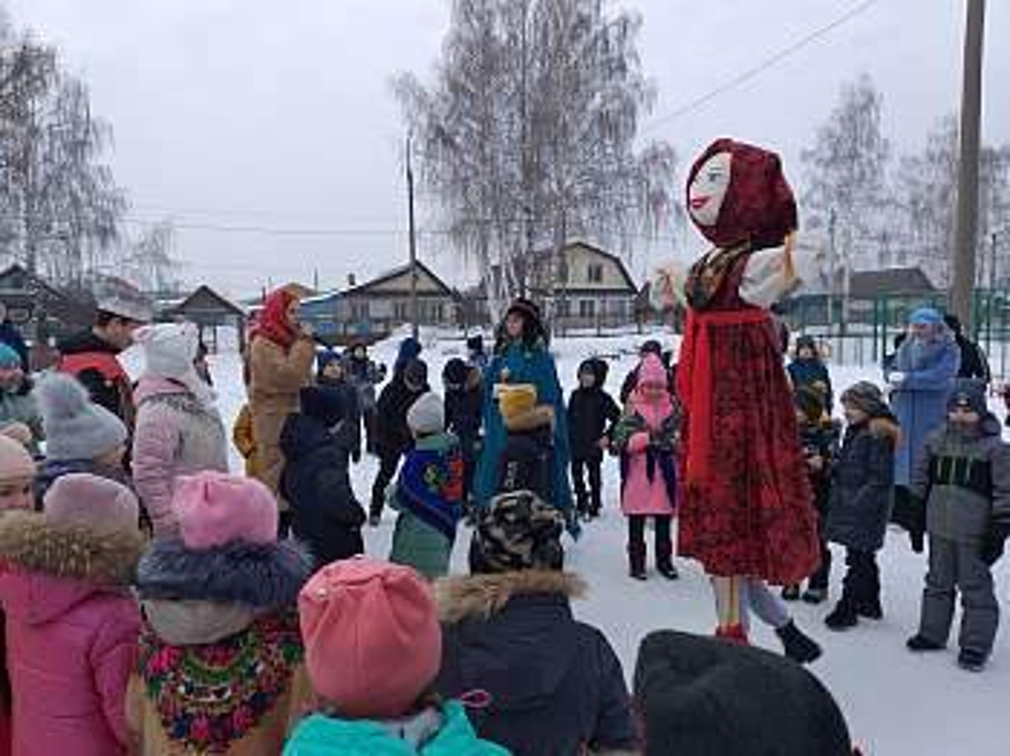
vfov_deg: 53.0
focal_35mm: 26
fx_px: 758
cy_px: 378
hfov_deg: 67.3
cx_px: 505
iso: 40
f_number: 1.7
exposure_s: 1/1507
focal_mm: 3.93
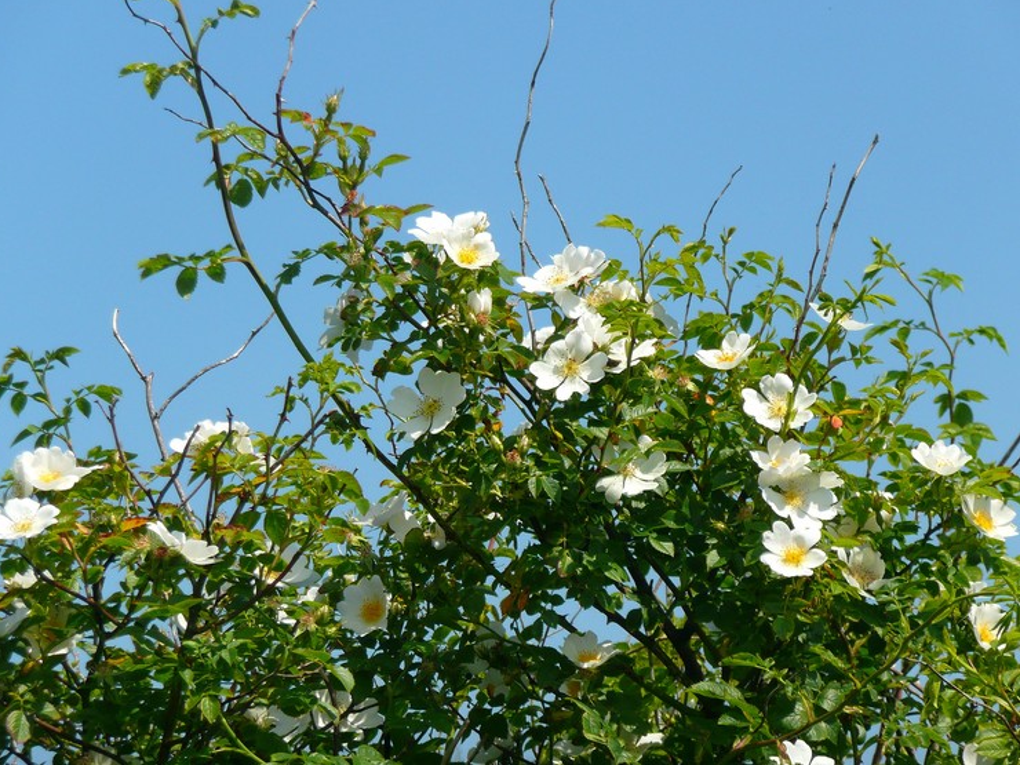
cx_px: 513
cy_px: 353
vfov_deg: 6.9
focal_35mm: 215
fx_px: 6335
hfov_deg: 9.2
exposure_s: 1/640
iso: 100
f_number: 4.8
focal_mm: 32.7
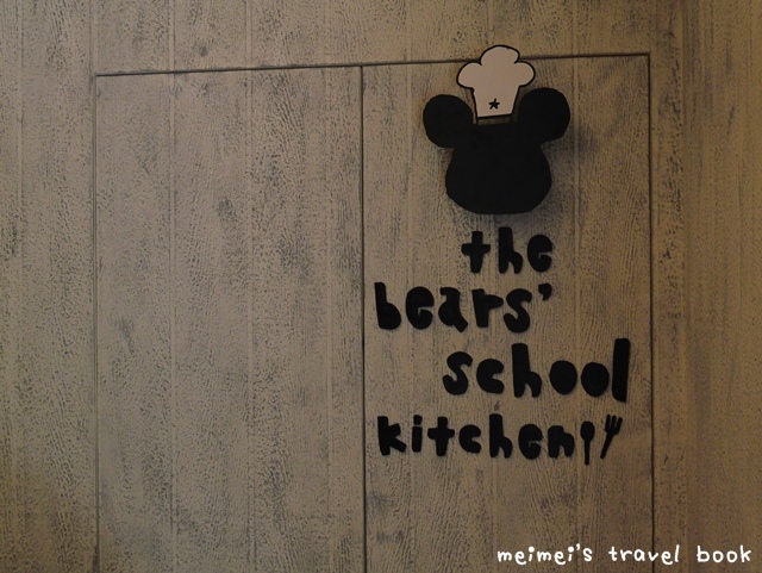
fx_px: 969
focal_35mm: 44
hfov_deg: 42.9
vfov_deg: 32.9
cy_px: 286
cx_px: 381
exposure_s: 1/250
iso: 800
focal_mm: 22
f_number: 6.3
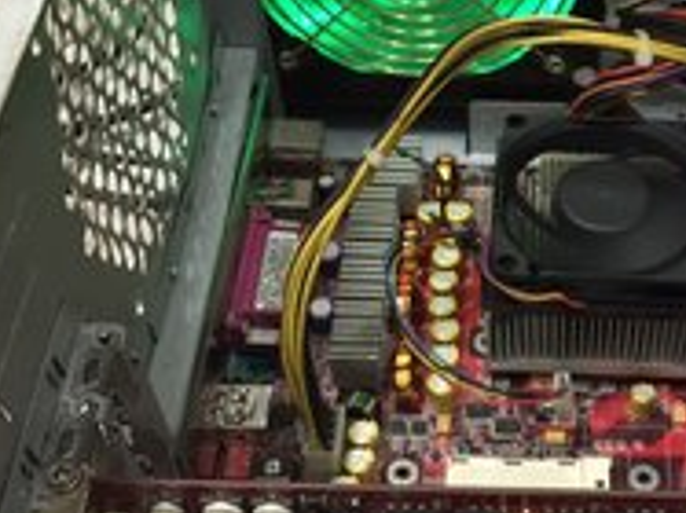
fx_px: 1228
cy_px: 238
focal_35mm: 62
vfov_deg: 23.6
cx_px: 569
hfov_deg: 30.3
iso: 125
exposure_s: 1/8
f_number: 2.2
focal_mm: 4.15
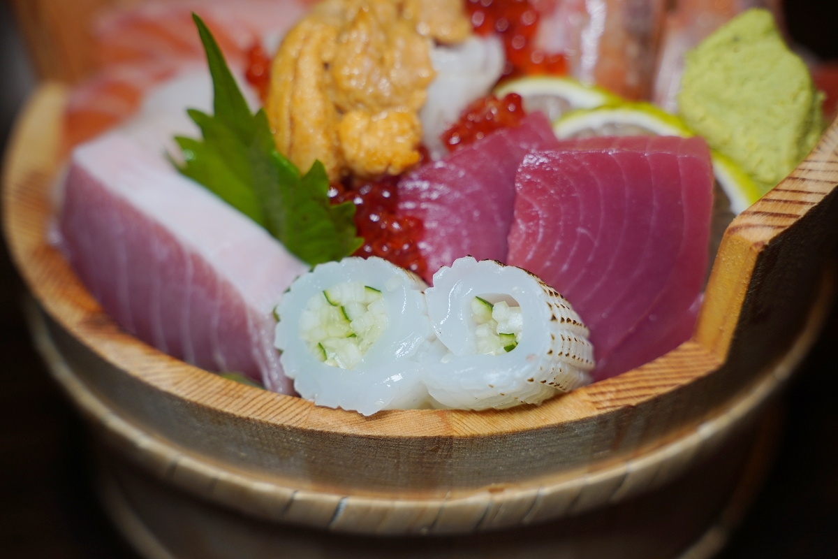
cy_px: 280
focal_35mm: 75
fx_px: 1746
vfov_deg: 18.2
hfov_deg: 27.0
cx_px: 419
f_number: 4
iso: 160
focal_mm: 75
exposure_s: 1/80
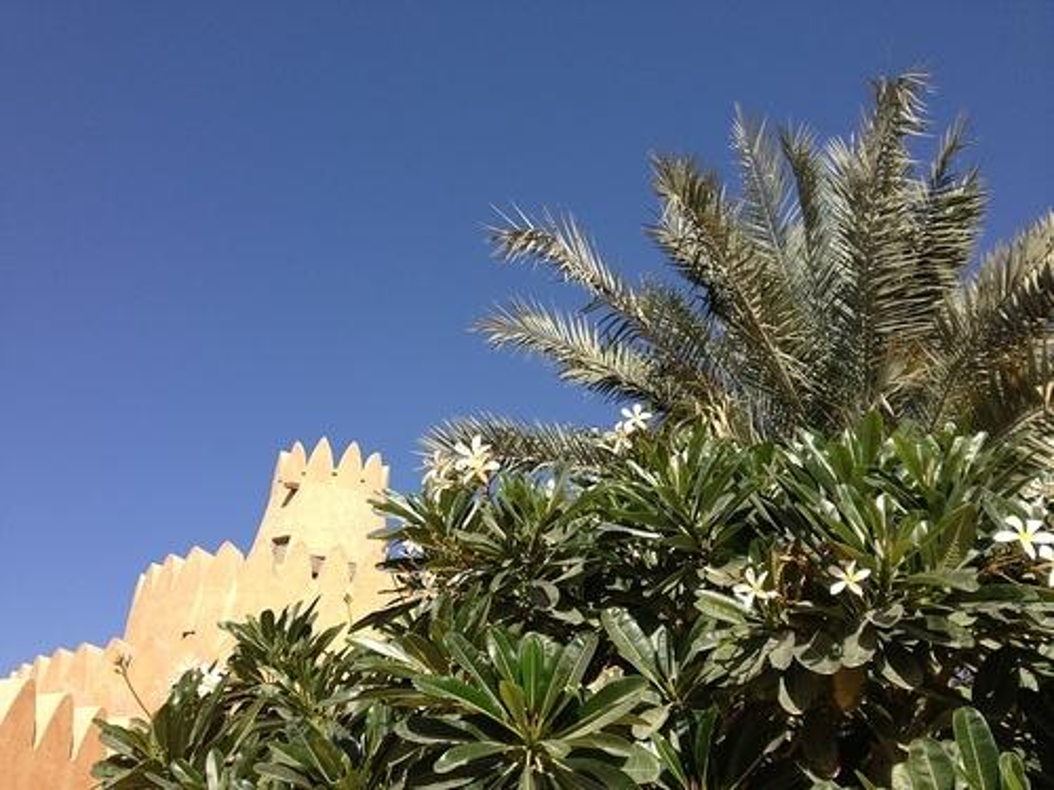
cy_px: 395
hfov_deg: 52.6
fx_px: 1066
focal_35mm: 35
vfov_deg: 40.7
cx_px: 527
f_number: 2.4
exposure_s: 1/1493
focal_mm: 4.28
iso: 50
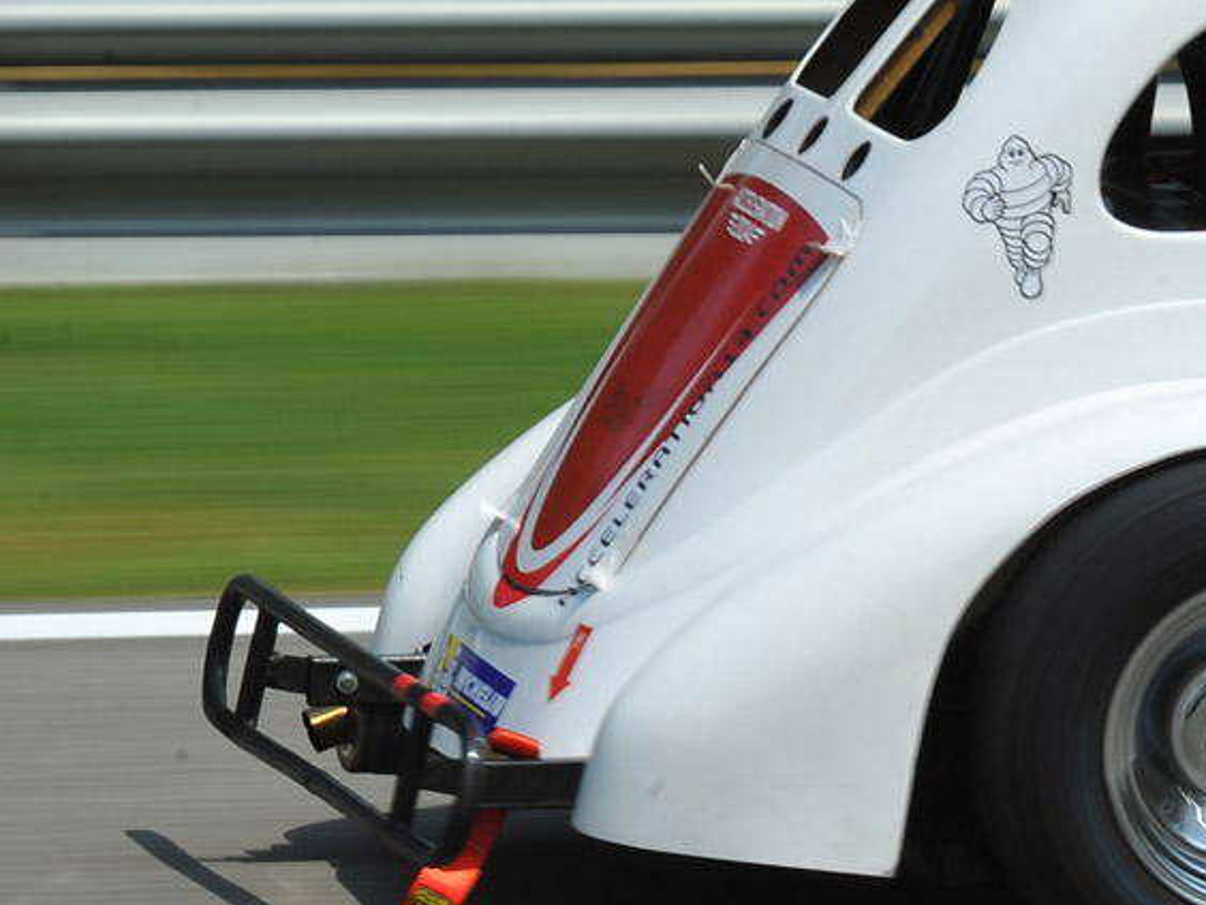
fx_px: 33167
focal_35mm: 952
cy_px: 359
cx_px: 1706
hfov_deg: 2.1
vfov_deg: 1.6
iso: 200
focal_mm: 310
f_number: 22
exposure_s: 1/100
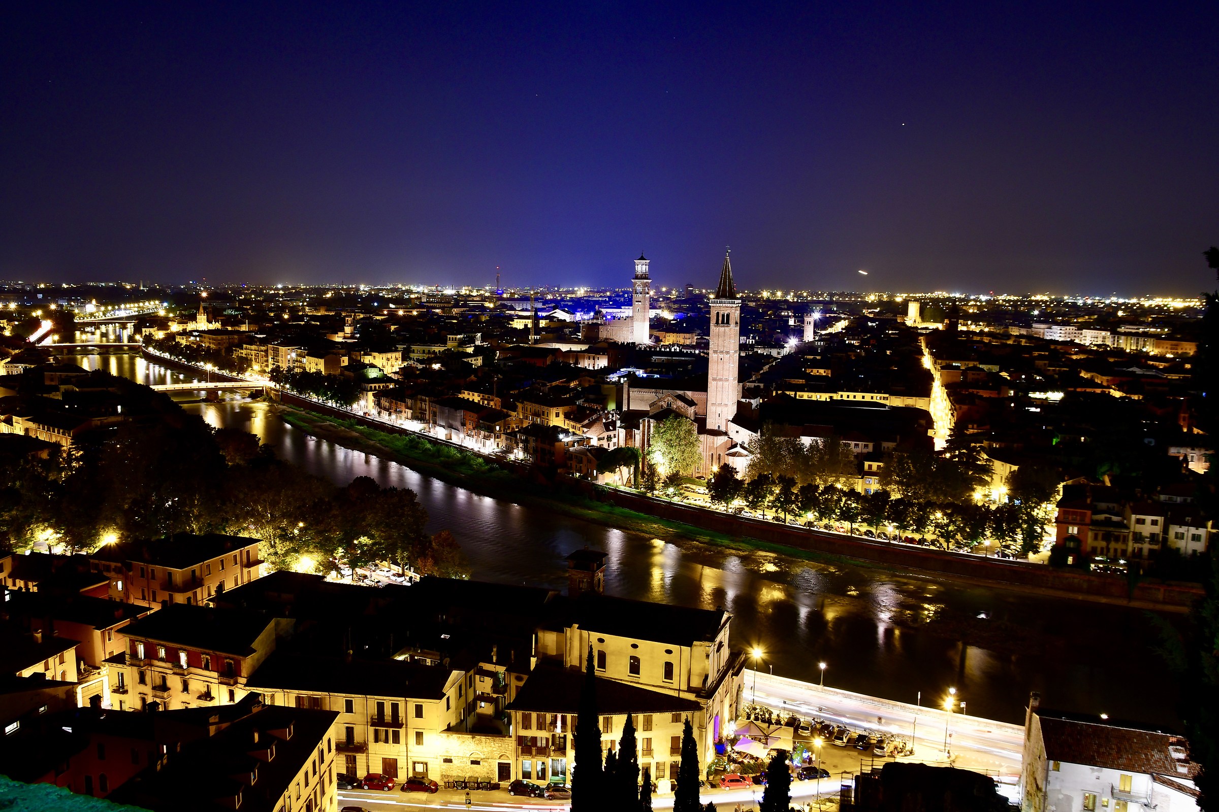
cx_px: 610
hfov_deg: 61.9
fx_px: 1016
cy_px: 406
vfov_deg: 43.6
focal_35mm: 30
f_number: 9
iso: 100
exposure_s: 15
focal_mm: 20
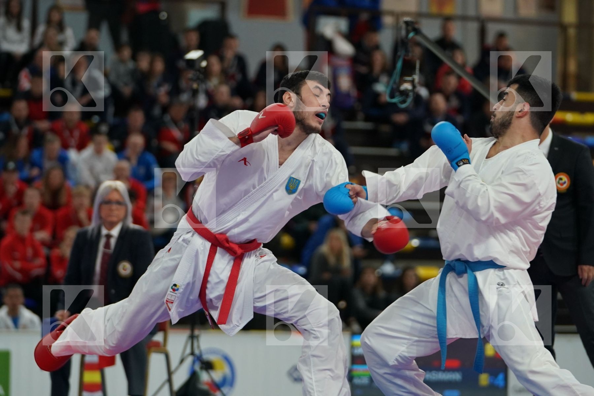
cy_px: 198
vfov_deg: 7.2
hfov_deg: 10.8
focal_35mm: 190
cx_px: 297
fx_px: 3135
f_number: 2.8
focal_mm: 127
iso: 1600
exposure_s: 1/1000
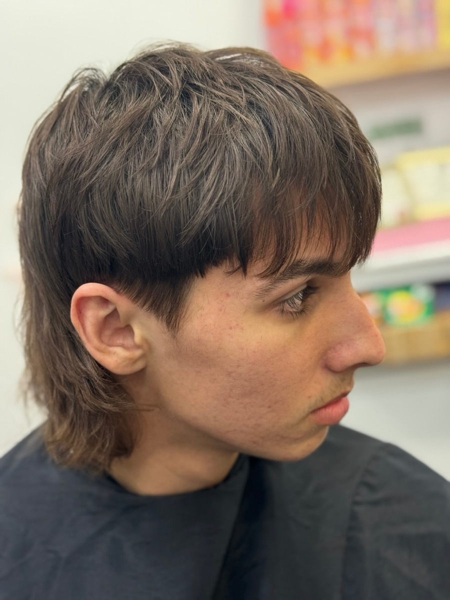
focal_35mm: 48
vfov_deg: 39.7
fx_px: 832
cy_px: 300
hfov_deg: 30.3
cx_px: 225
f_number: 1.78
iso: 200
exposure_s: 1/60
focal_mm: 6.76
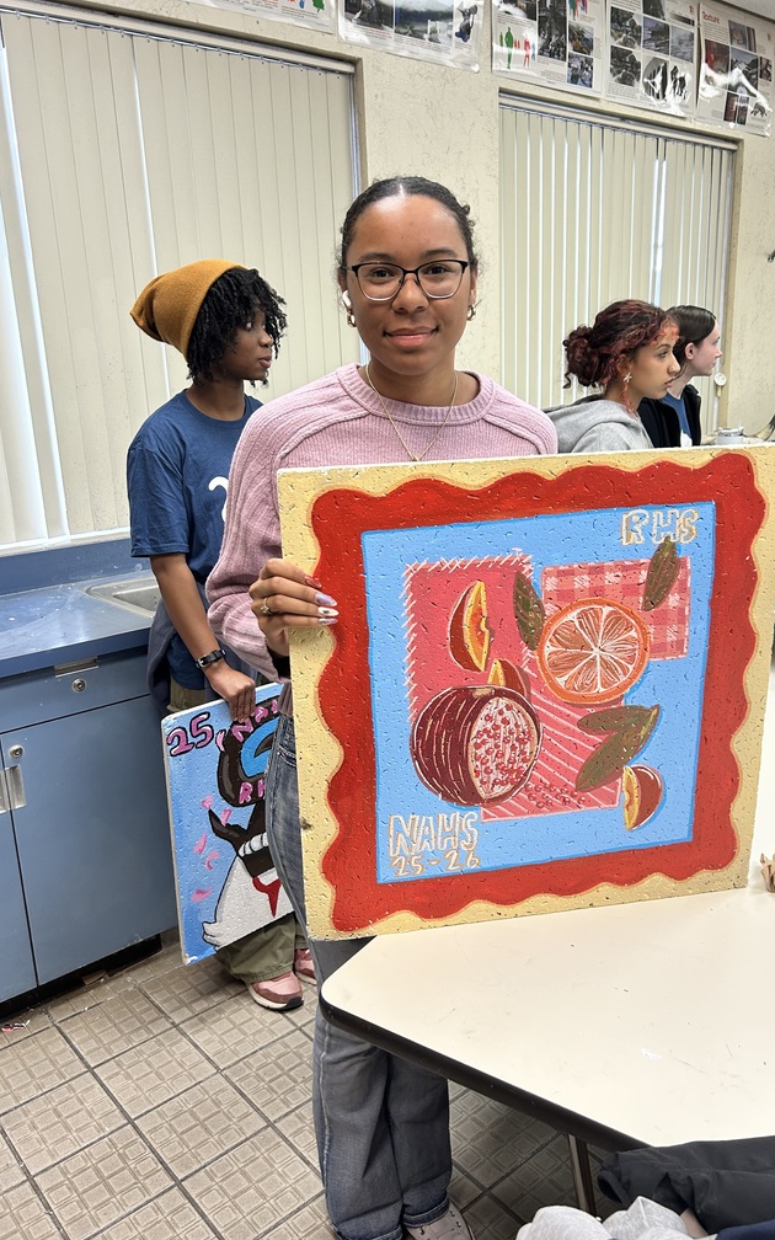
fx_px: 946
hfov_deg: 44.5
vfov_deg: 66.5
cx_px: 428
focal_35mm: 28
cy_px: 625
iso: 125
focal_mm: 5.7
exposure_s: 1/120
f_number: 1.5
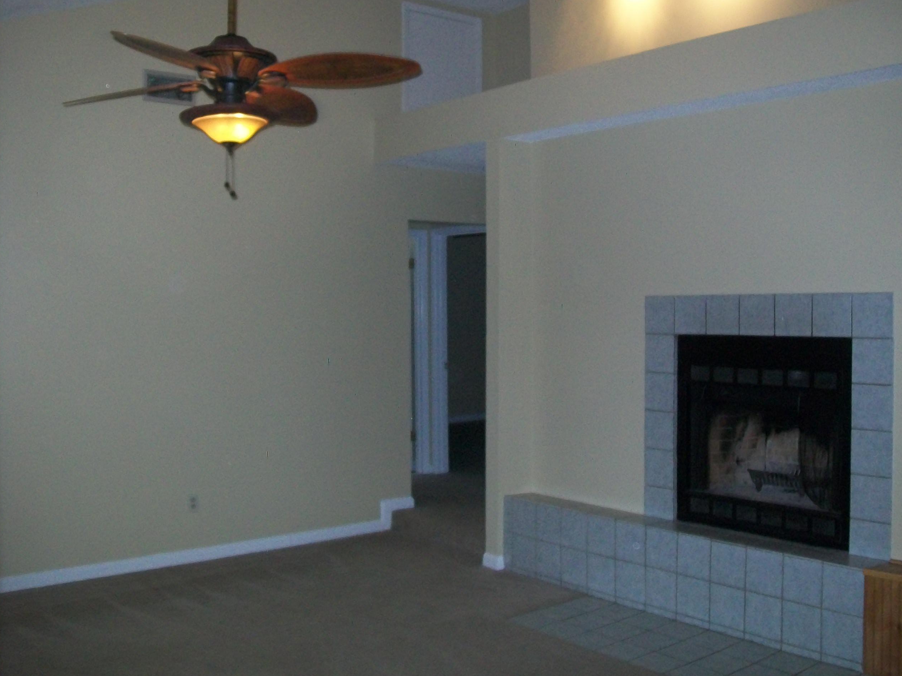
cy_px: 335
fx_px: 964
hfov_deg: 50.1
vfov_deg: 38.7
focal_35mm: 37
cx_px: 461
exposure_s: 1/60
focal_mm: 6
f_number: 2.7
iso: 160
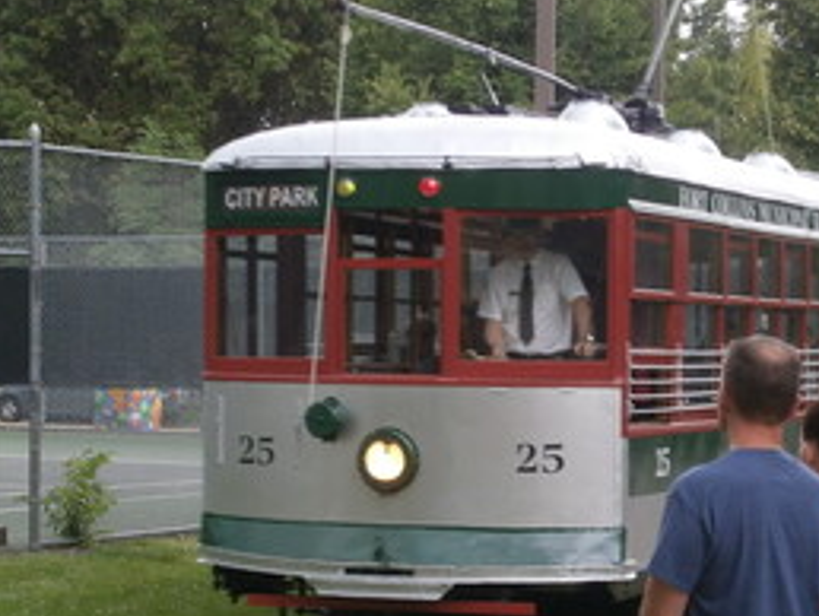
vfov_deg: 13.1
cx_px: 425
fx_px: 2676
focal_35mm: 113
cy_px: 375
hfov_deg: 17.4
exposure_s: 1/50
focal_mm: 13
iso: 100
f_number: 4.4
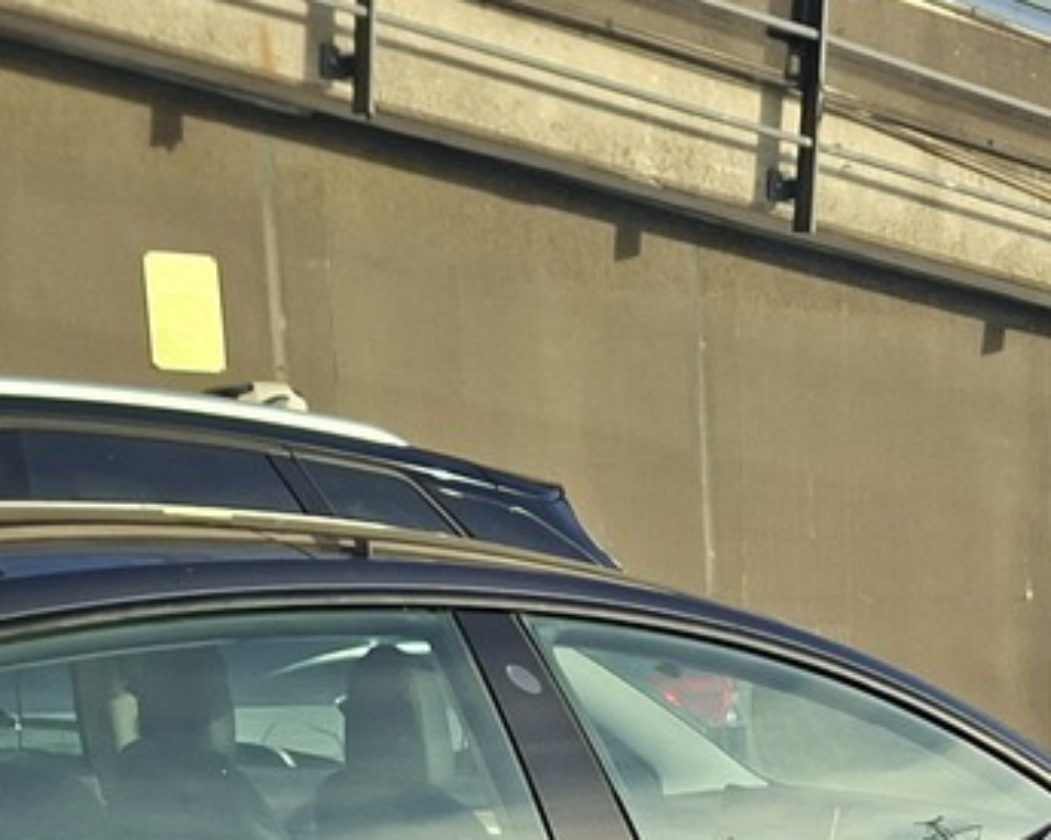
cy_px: 1576
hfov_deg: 19.0
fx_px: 2923
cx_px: 1326
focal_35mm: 94
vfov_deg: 14.2
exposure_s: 1/840
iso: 50
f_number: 1.8
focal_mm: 5.54
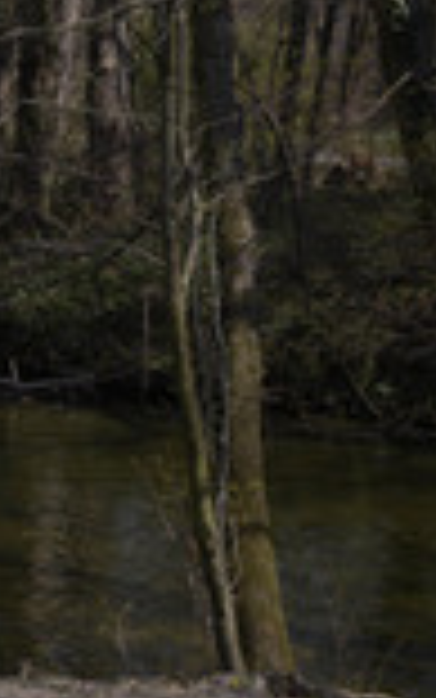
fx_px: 2697
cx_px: -510
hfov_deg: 8.6
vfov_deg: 14.7
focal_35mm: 142
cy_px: 518
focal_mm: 48
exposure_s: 1/160
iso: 160
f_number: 9
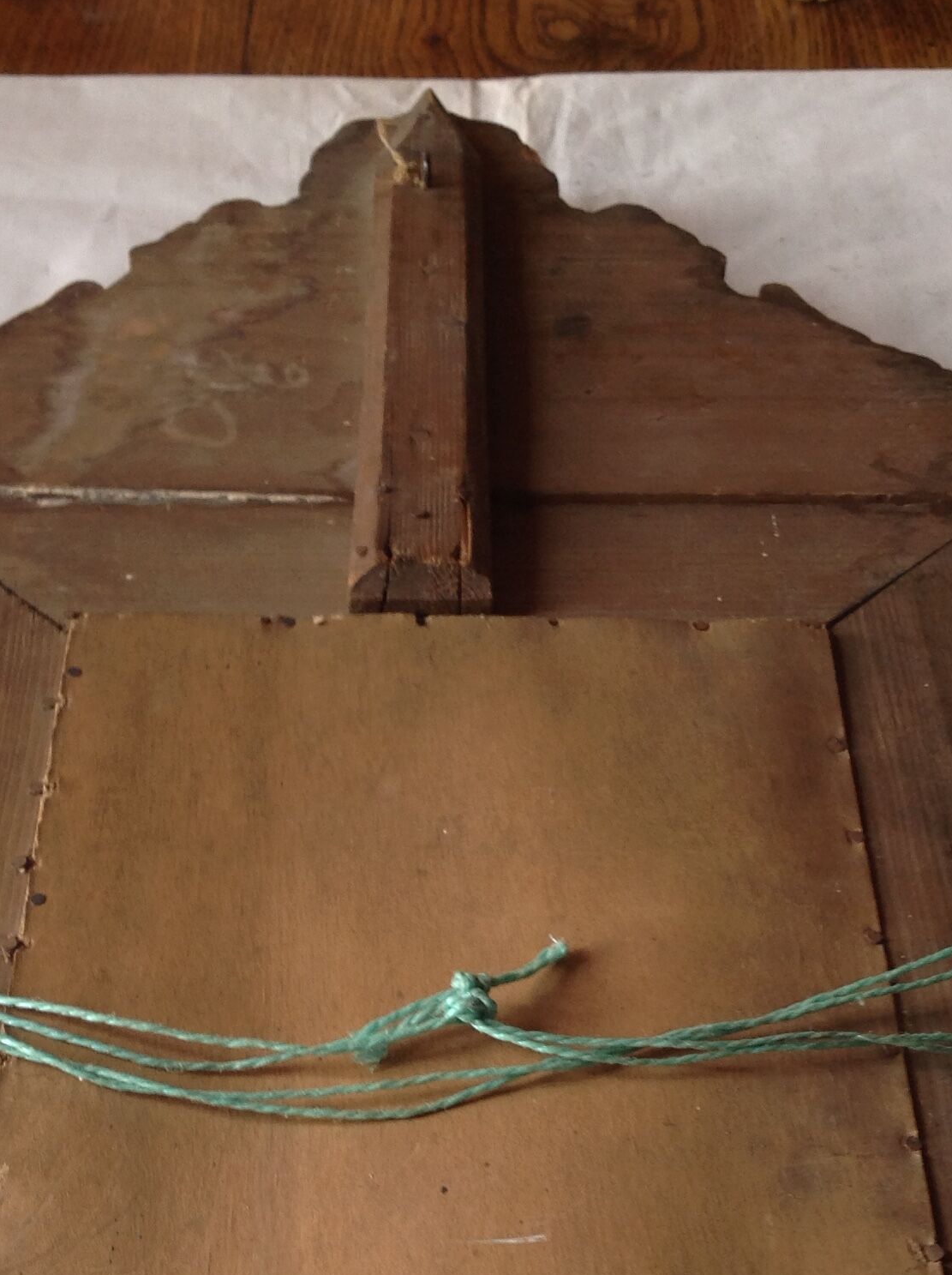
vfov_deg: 30.7
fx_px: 2242
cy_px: 1081
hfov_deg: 23.9
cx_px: 389
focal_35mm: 61
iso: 64
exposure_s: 1/30
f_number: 2.4
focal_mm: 4.28
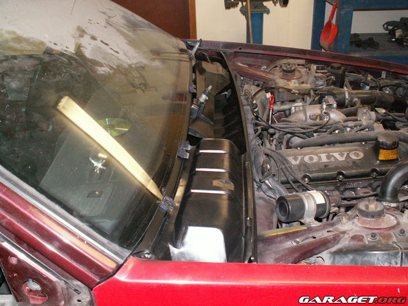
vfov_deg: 40.7
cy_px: 153
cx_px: 204
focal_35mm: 35
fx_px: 413
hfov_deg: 52.6
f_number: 2.8
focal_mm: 5.86
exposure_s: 1/40
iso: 160
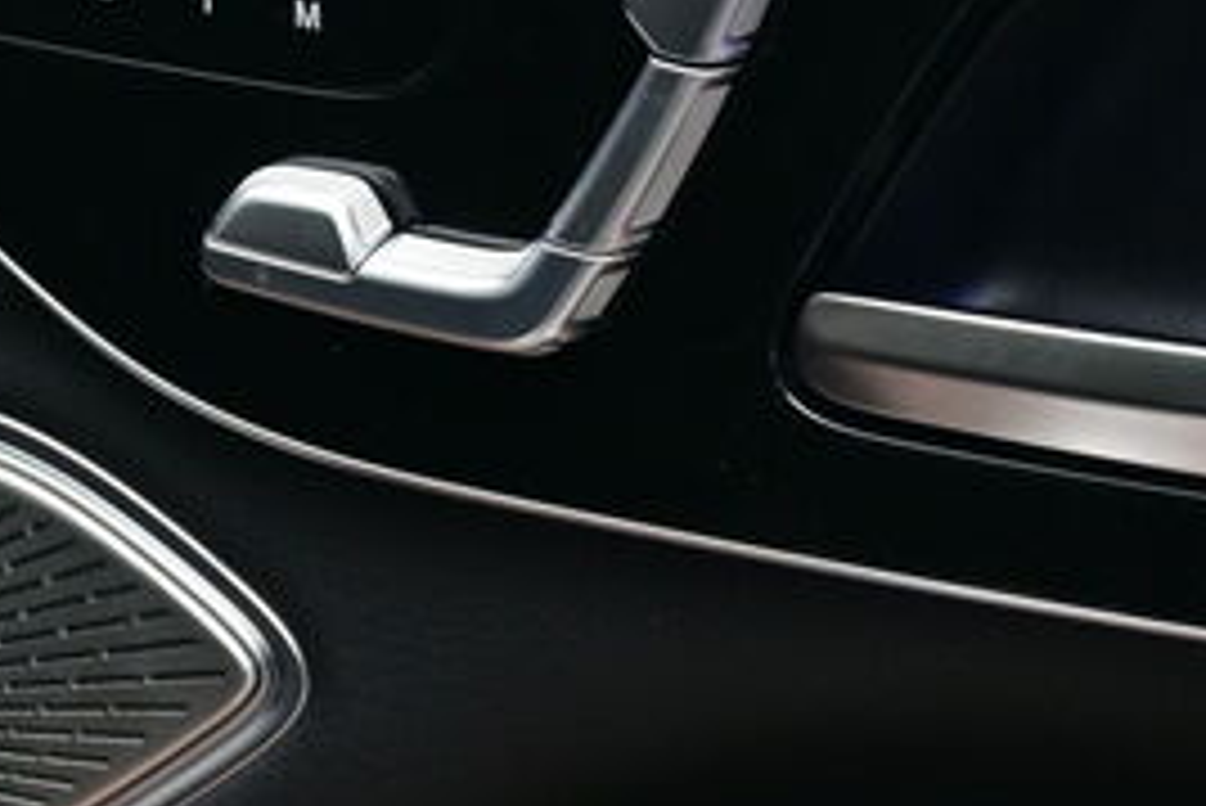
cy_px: 441
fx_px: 7139
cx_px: 855
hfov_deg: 9.6
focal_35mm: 213
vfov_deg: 6.5
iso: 400
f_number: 6
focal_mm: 46
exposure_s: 1/80
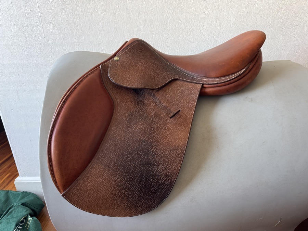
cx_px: 154
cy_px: 116
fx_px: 214
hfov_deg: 71.6
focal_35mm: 24
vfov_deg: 56.8
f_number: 1.78
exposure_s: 1/108
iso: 200
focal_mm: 6.76
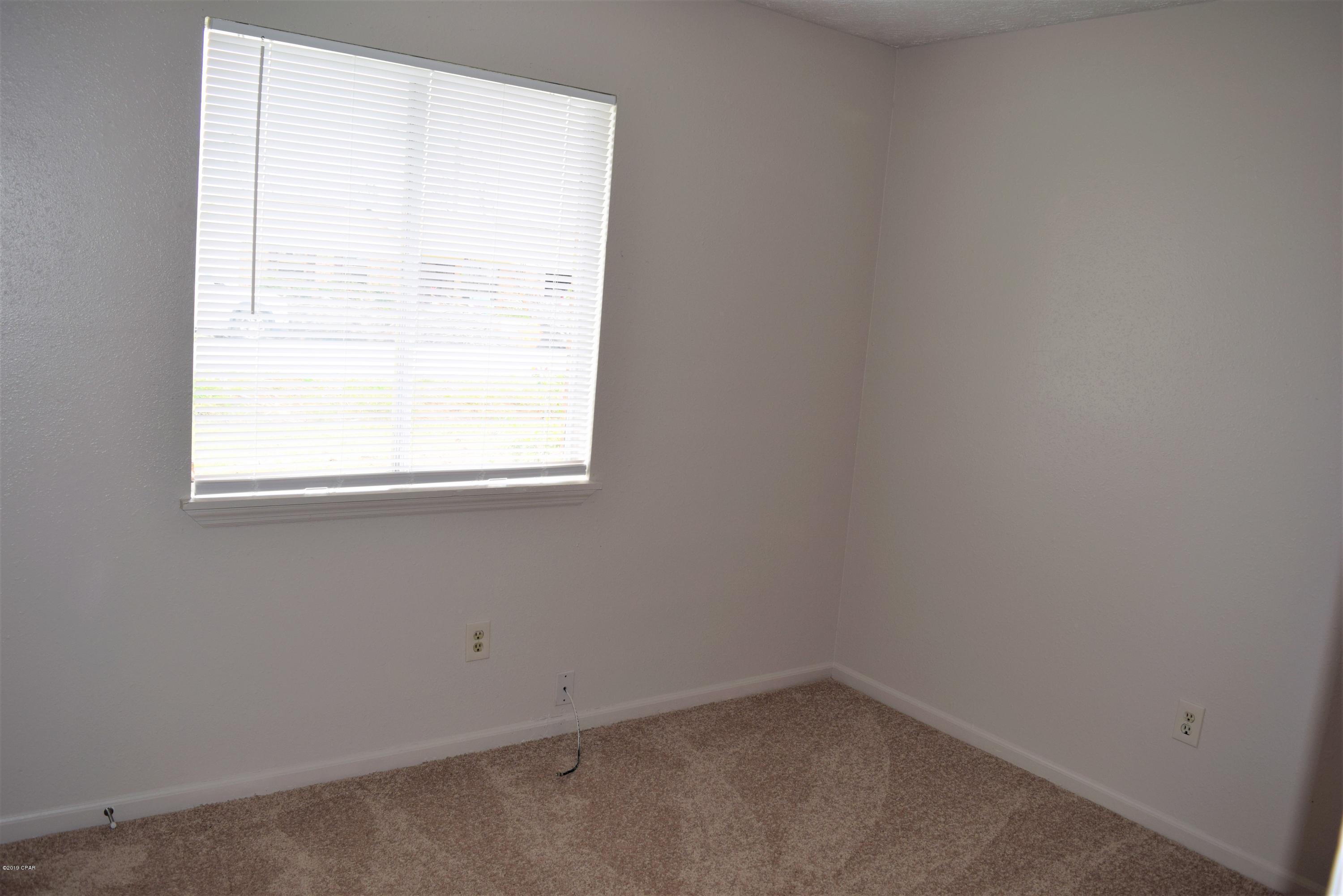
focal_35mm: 27
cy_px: 448
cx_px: 672
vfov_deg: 47.9
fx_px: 1007
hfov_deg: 67.4
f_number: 5.6
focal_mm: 18
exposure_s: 1/125
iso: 220
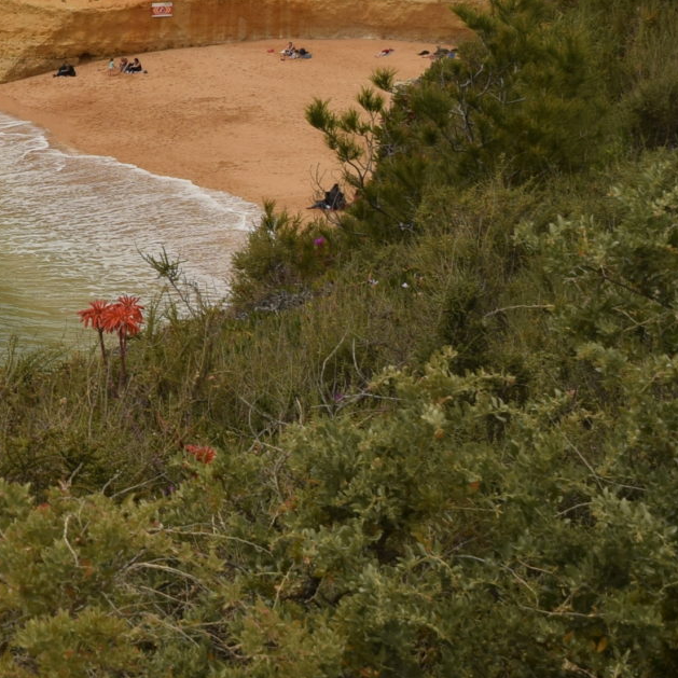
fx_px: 2992
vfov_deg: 12.8
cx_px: -404
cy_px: 73
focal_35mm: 135
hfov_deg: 12.2
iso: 100
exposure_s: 1/400
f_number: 8
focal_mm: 26
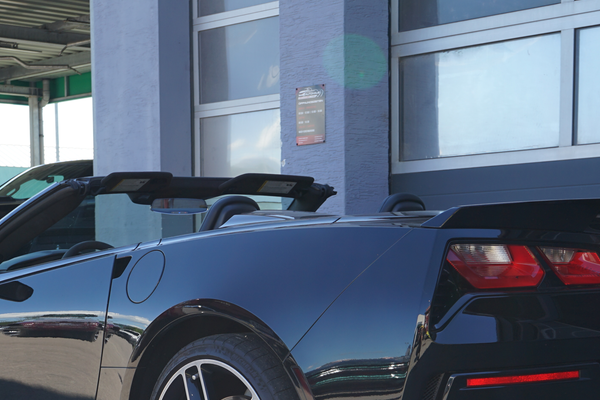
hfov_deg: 24.4
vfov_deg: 16.2
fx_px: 1383
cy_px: 386
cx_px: 252
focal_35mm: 83
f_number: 6.3
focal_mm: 39
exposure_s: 1/100
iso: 100
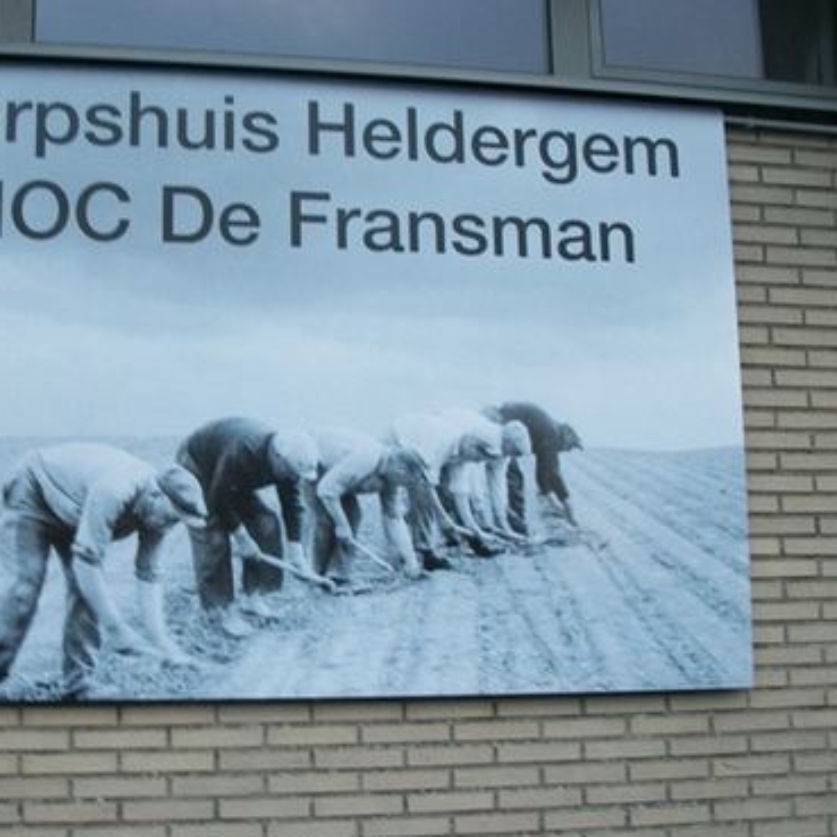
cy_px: 474
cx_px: 234
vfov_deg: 36.7
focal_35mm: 46
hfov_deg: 36.1
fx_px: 1258
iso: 80
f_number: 8.8
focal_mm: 5.7
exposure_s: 1/25
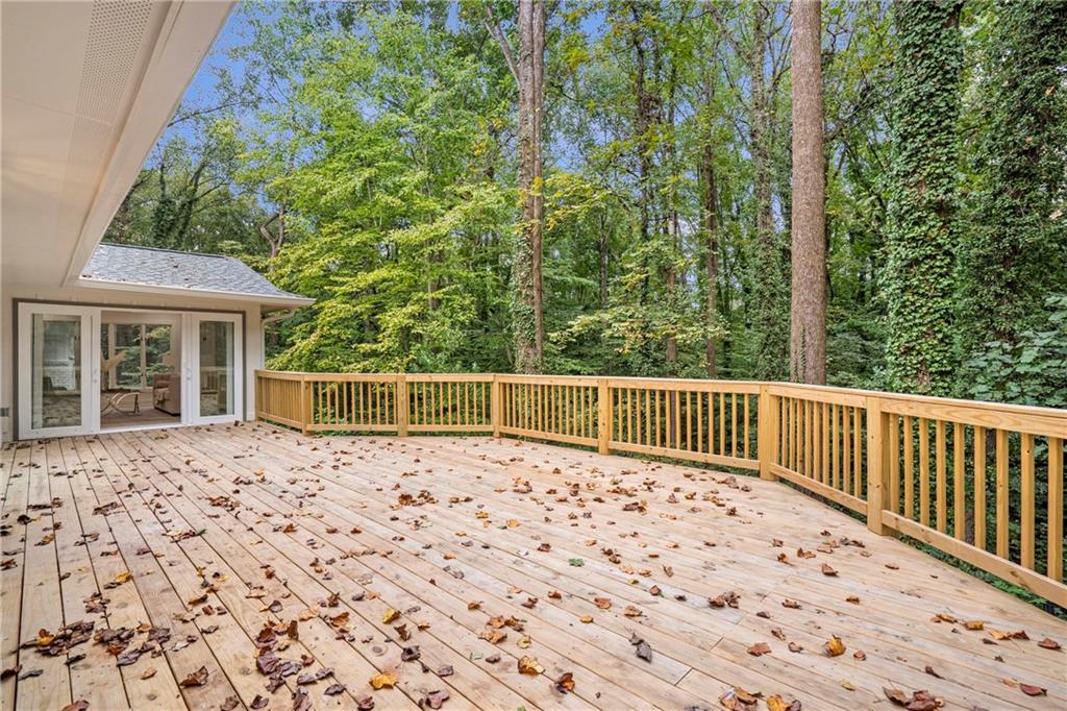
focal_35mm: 16
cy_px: 356
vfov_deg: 73.7
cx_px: 534
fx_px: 474
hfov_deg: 96.8
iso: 500
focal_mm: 16
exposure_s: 1/60
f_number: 8
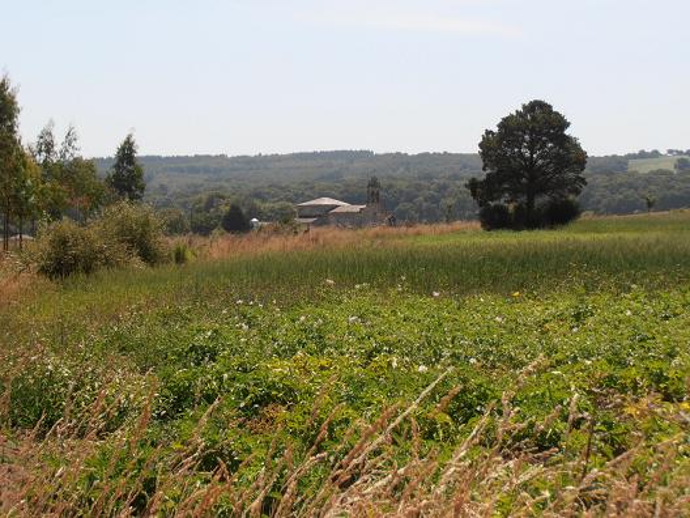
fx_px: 1375
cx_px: 345
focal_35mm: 69
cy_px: 259
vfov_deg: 21.3
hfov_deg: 28.2
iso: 80
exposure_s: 1/800
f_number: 4.8
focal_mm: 12.29
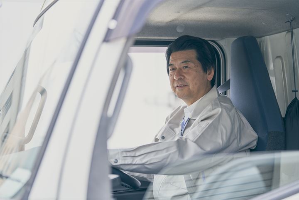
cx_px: 150
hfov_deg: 20.4
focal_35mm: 100
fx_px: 830
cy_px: 100
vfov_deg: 13.7
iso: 100
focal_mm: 100
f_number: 2.8
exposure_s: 1/200
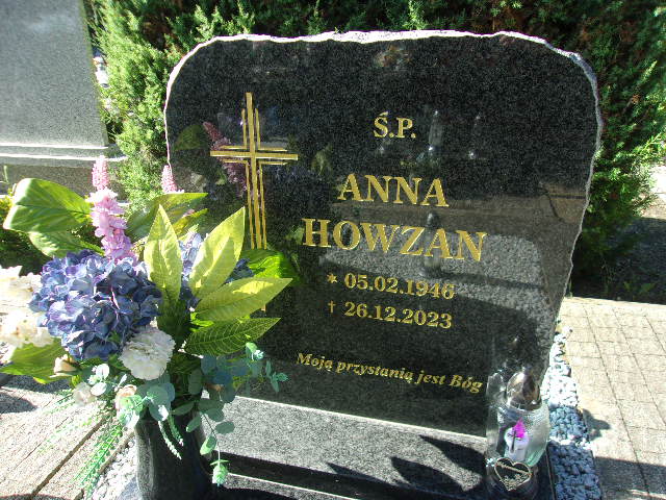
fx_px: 519
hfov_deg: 65.3
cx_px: 333
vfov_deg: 51.4
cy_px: 250
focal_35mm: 27
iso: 80
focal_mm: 4.9
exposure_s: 1/210
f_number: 3
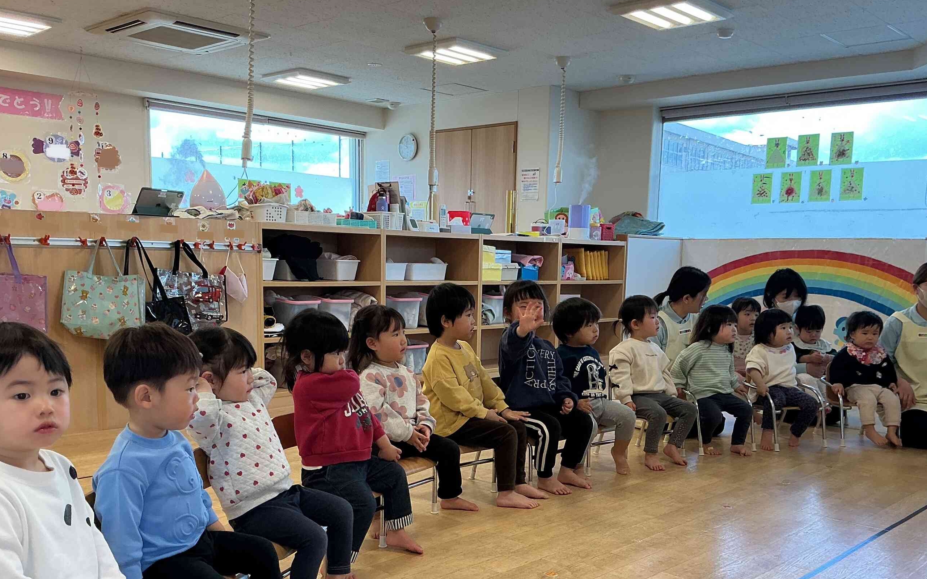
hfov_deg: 54.0
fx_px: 909
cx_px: 478
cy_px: 395
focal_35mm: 36
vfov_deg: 34.9
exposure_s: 1/120
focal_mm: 3
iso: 40
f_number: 1.8
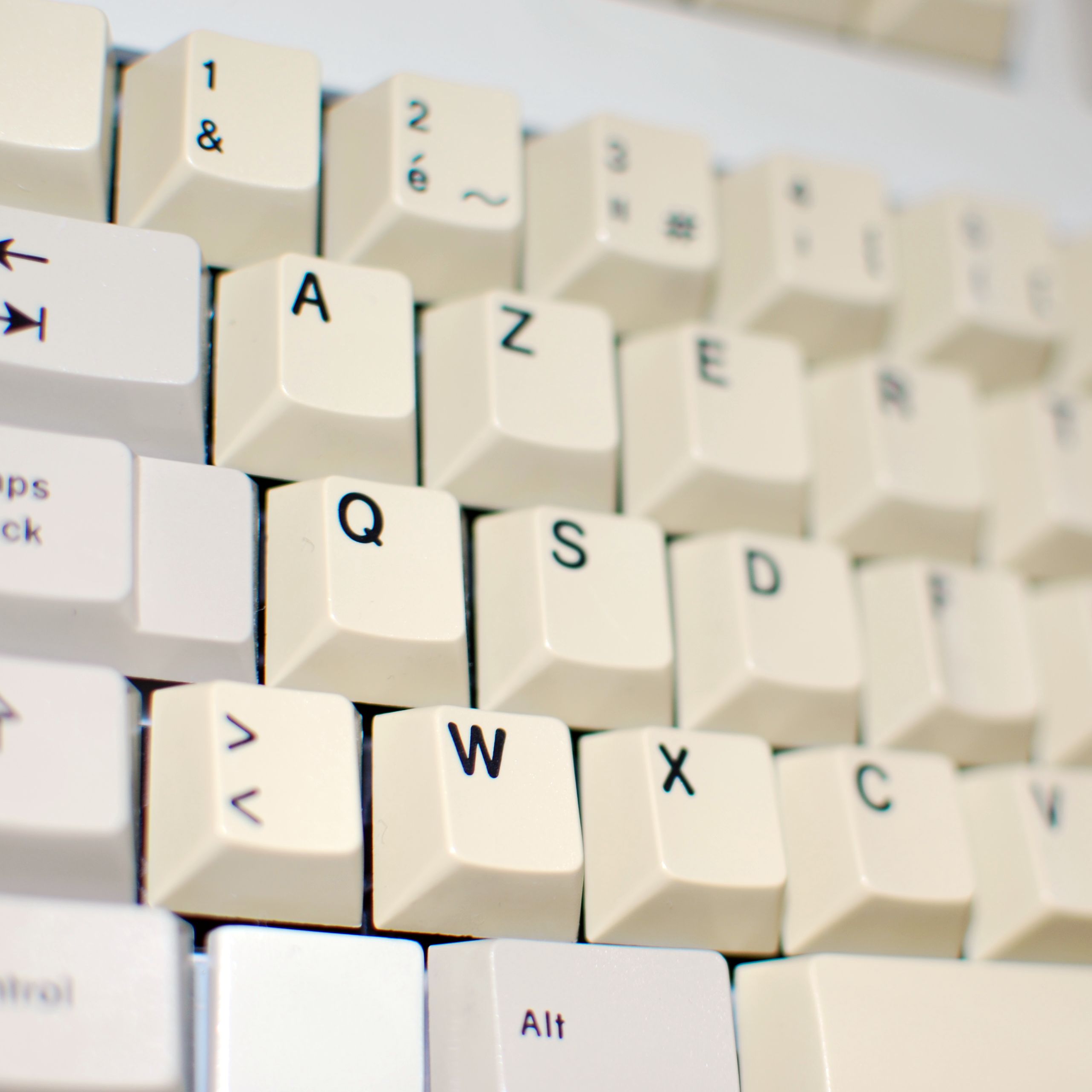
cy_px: 540
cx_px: 621
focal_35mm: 68
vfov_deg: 25.5
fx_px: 2414
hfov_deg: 25.5
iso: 140
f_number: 2.8
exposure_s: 1/60
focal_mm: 35
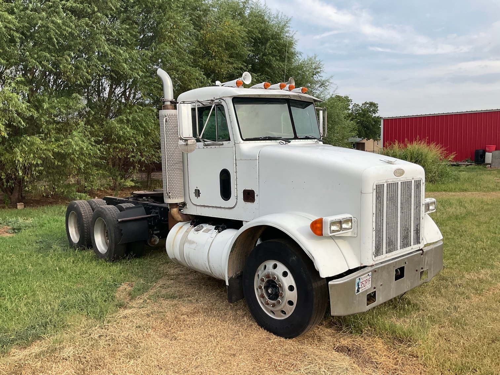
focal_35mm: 29
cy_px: 188
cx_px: 250
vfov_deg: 48.2
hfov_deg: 61.7
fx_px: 419
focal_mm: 3
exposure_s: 1/1055
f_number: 1.8
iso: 16
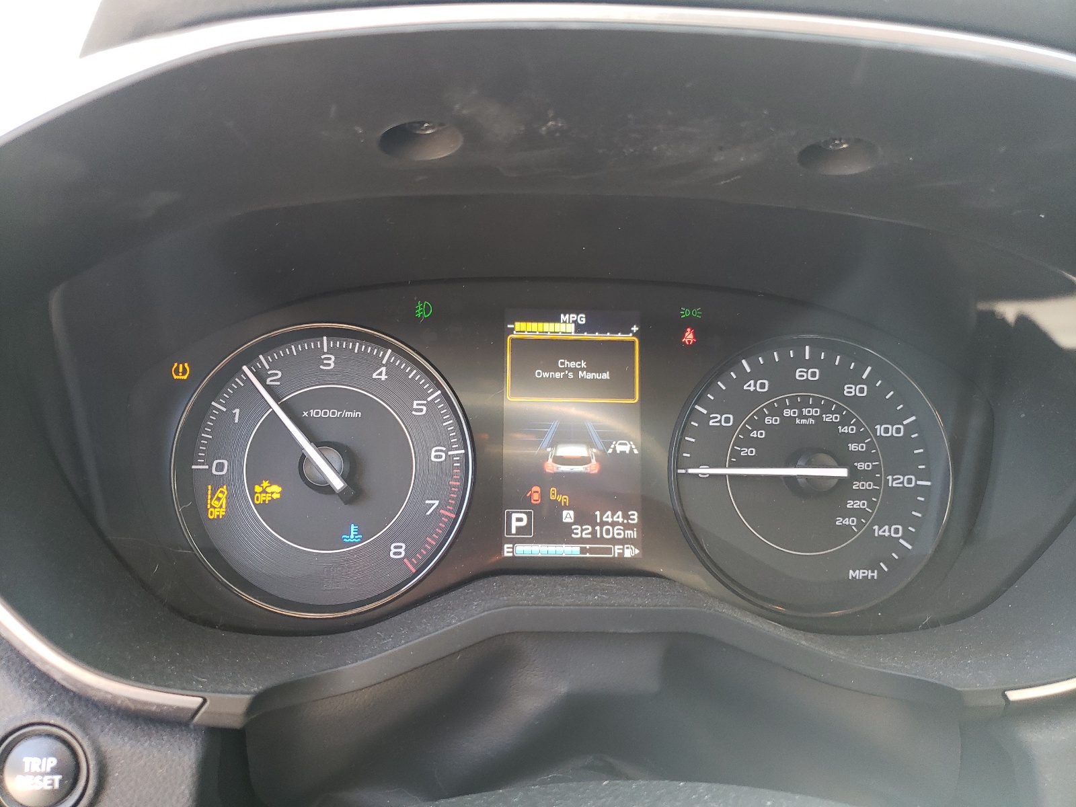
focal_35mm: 26
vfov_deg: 53.1
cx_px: 538
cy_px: 404
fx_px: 808
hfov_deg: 67.3
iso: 102
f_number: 1.5
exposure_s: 1/60.2
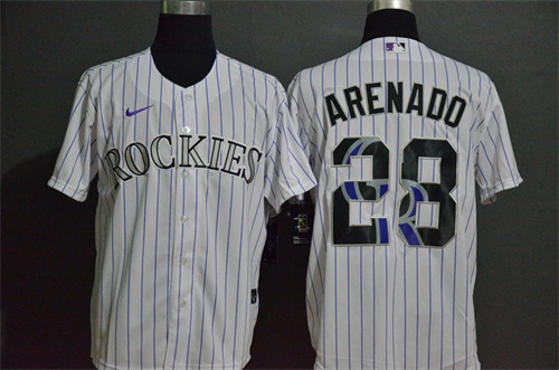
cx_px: 280
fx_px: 1208
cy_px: 185
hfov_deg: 26.0
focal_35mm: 78
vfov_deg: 17.4
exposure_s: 1/80
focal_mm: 52
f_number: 4.8
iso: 4000
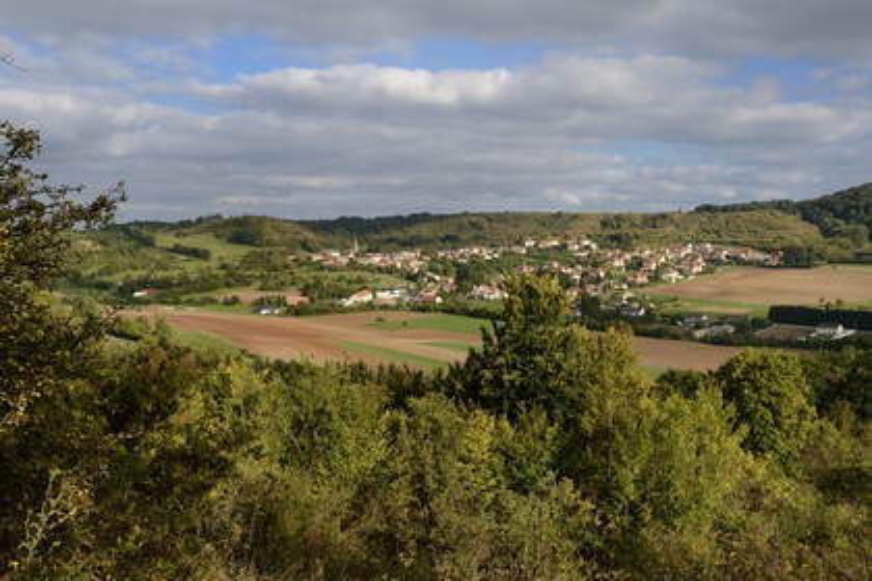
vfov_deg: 36.9
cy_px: 290
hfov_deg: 53.1
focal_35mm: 36
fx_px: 872
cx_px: 436
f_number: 13
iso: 200
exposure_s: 1/160
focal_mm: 36
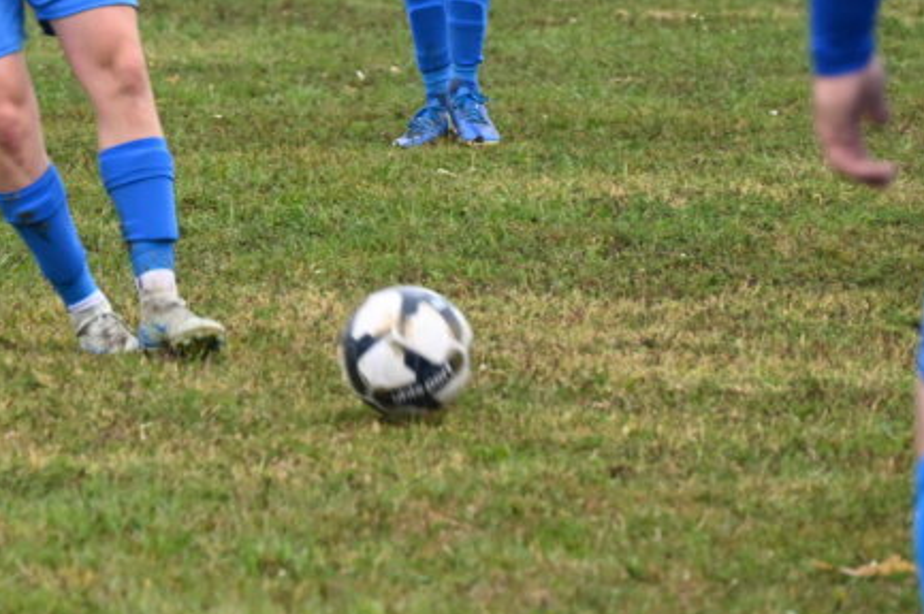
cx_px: 184
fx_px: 12131
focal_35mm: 473
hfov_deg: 4.4
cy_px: 56
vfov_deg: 2.9
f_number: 6.3
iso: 1400
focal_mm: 200
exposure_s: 1/200
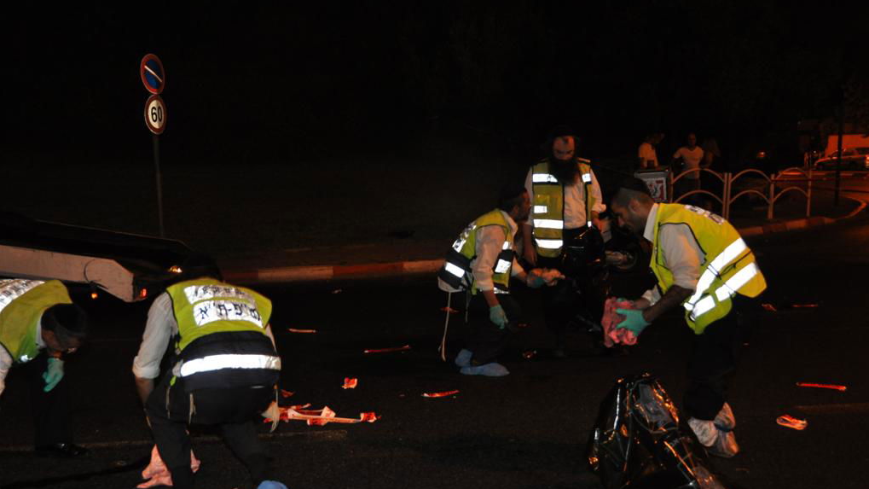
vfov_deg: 29.0
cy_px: 283
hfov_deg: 49.4
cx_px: 436
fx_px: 945
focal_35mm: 41
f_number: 4
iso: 800
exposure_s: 1/60
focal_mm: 26
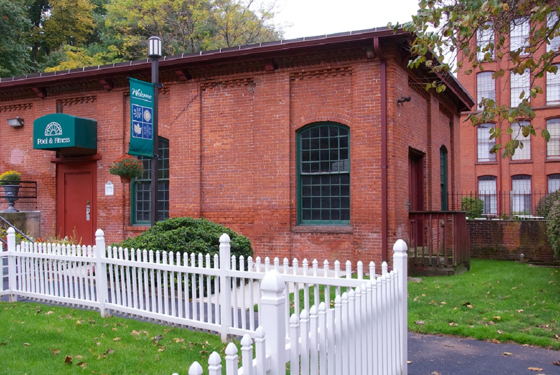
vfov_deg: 36.9
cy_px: 188
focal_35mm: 36
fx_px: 560
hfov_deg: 53.1
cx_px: 280
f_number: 10
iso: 800
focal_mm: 24
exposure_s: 1/180
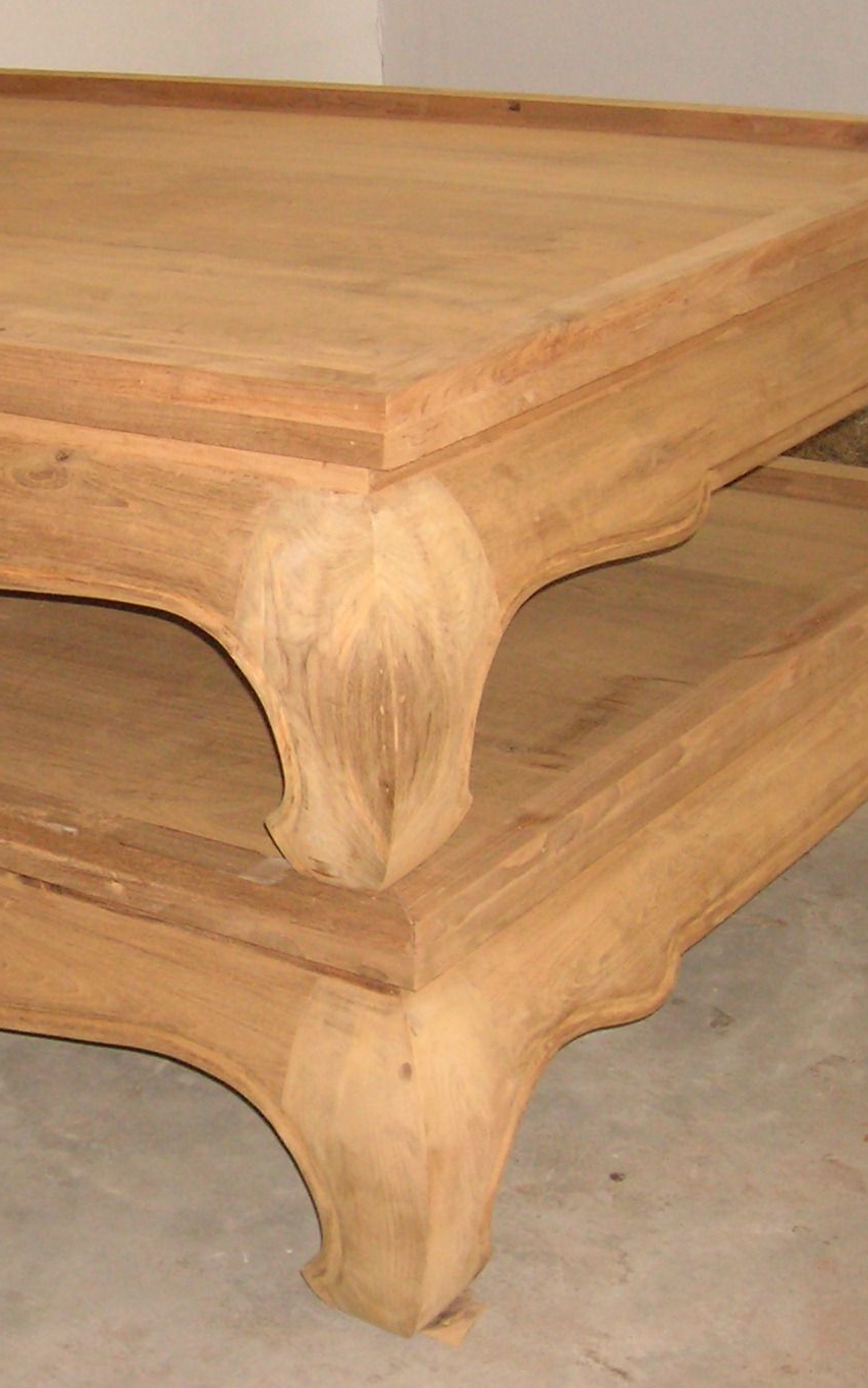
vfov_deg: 31.9
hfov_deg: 19.8
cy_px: 595
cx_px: 18
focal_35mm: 64
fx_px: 2422
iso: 167
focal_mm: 6
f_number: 2.9
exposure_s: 1/60.1
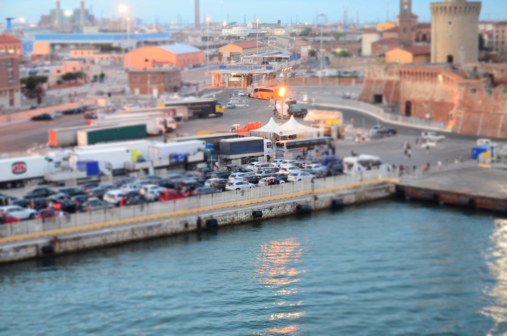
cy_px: 168
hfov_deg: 28.1
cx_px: 254
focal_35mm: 72
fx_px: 1012
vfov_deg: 18.8
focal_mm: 48
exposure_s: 1/13
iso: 800
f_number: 6.3
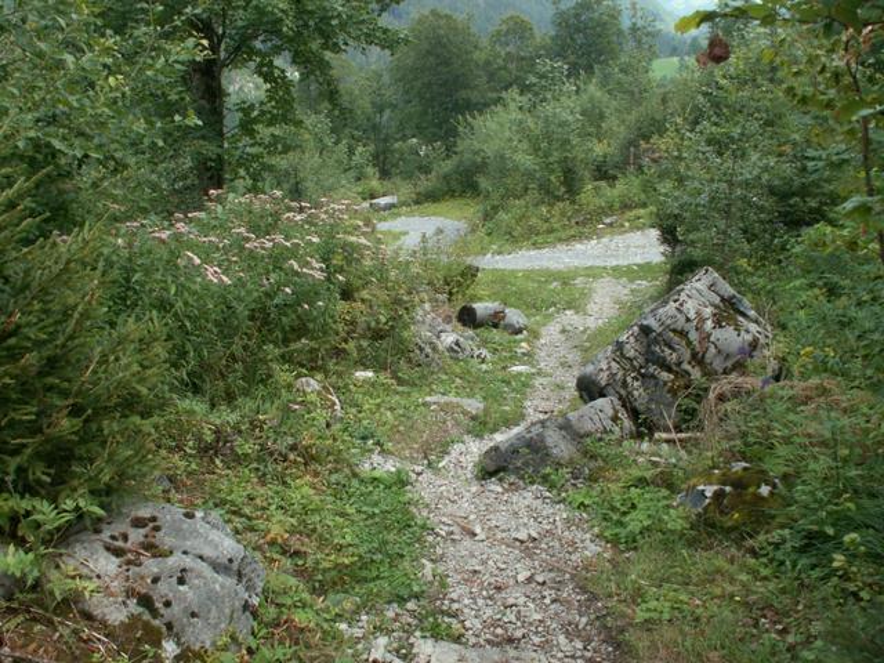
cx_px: 442
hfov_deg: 52.6
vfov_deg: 40.7
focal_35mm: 35
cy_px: 332
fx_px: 894
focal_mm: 5.86
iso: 50
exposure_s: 1/80
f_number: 4.5
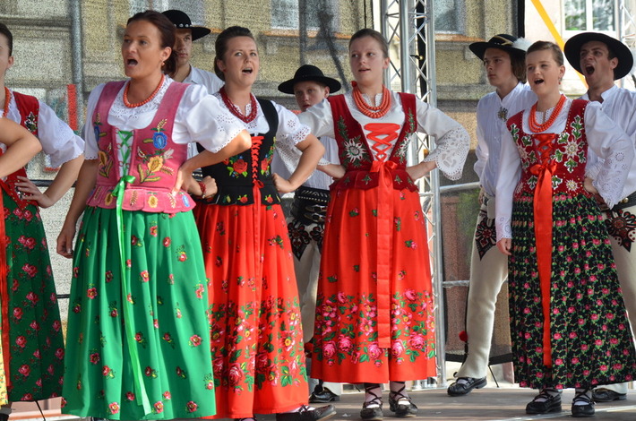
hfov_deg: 19.5
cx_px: 318
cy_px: 210
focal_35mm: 105
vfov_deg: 13.0
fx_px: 1851
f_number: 5
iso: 800
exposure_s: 1/800
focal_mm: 70
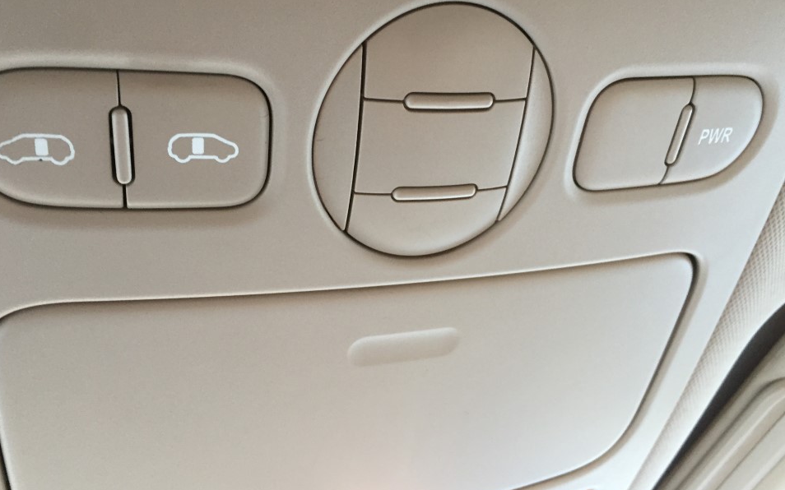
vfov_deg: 38.3
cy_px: 233
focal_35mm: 33
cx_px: 390
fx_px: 706
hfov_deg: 58.1
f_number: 2.2
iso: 125
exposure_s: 1/30
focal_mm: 4.15
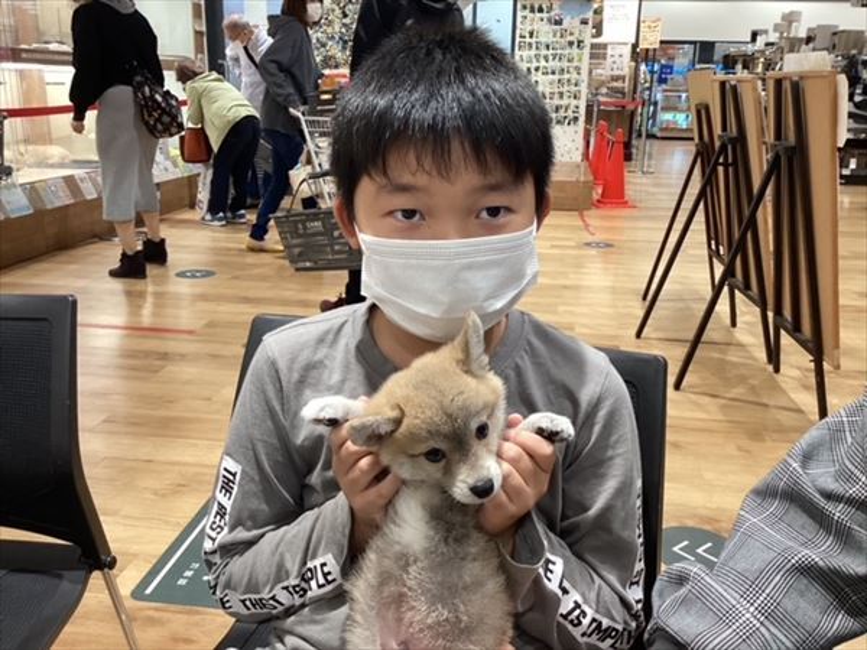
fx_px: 776
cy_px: 325
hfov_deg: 58.4
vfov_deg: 45.4
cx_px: 434
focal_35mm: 31
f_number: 2.4
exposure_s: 1/60
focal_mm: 3.3
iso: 125
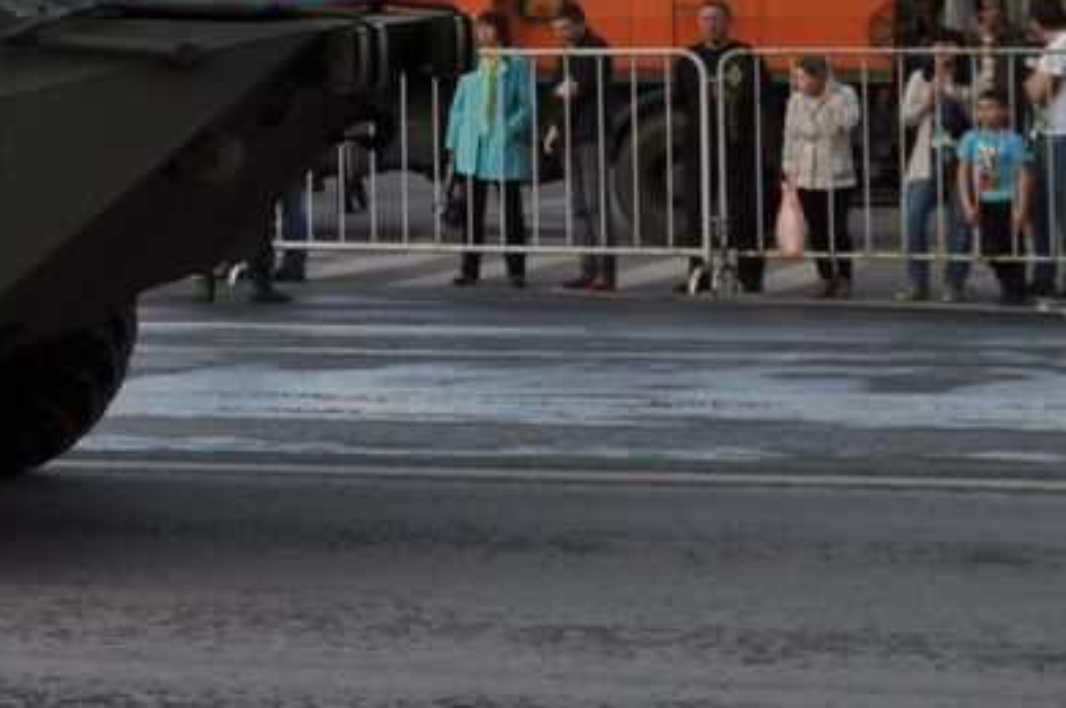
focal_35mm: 153
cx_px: -508
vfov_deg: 8.9
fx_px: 4514
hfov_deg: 12.8
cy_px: -134
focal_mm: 31
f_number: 2.8
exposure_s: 1/320
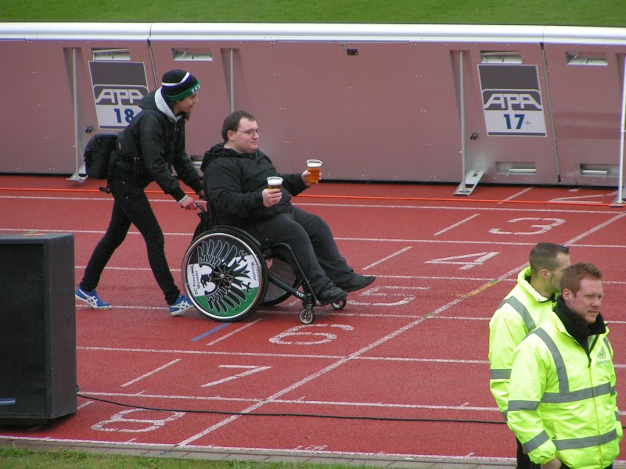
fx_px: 5118
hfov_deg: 7.0
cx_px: 313
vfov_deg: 5.3
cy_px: 234
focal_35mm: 283
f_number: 3.5
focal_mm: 43.3
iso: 64
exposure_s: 1/250
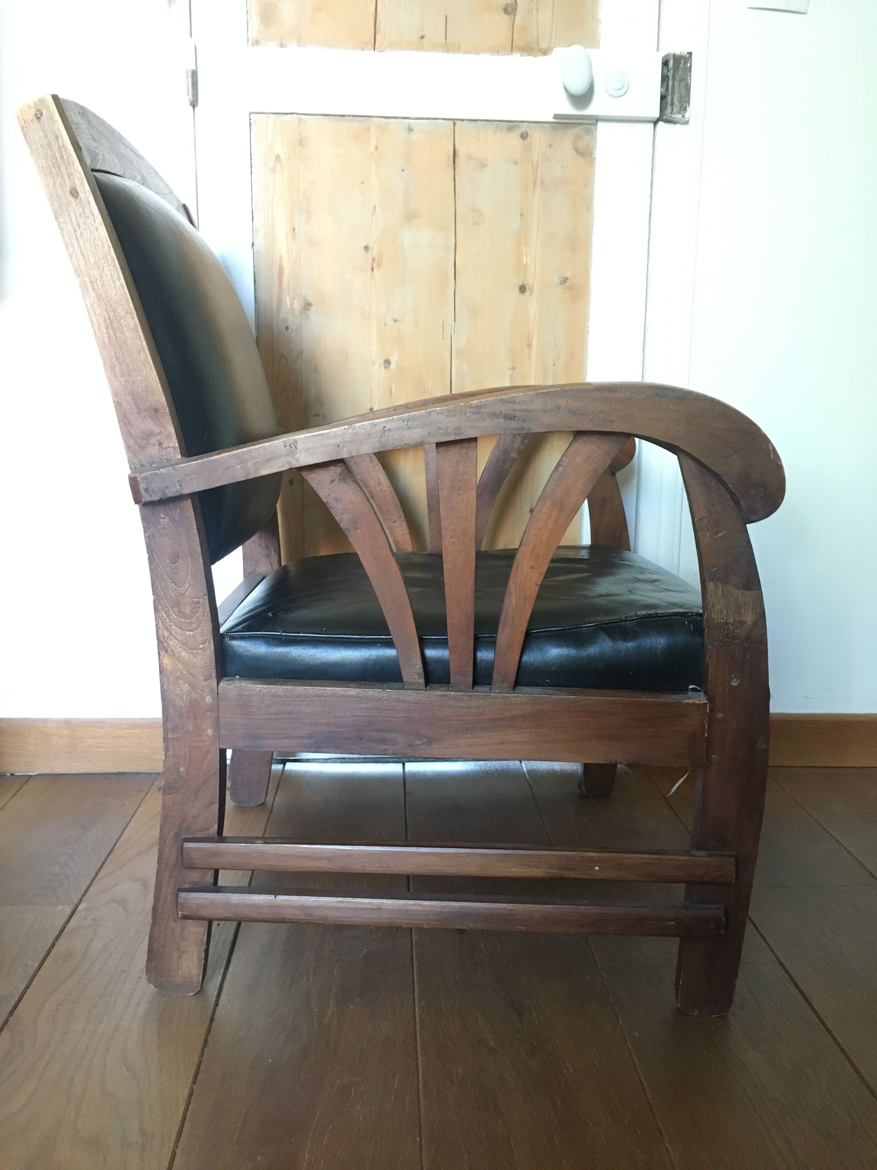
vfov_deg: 61.7
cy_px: 585
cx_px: 438
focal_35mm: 29
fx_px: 980
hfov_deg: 48.2
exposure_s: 1/25
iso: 200
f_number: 2.2
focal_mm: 4.15
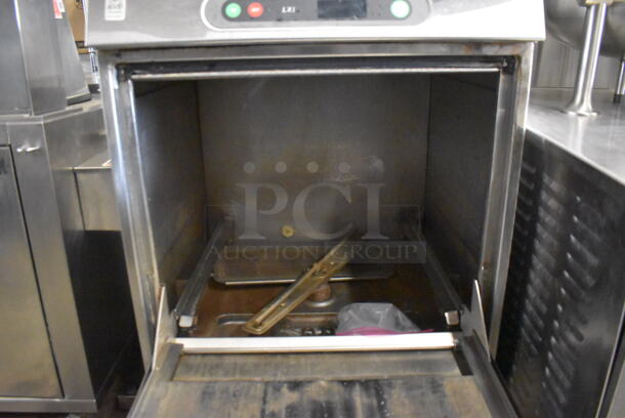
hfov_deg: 67.3
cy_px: 209
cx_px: 312
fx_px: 469
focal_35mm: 27
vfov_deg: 48.0
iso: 12800
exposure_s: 1/125
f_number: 3.5
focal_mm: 18
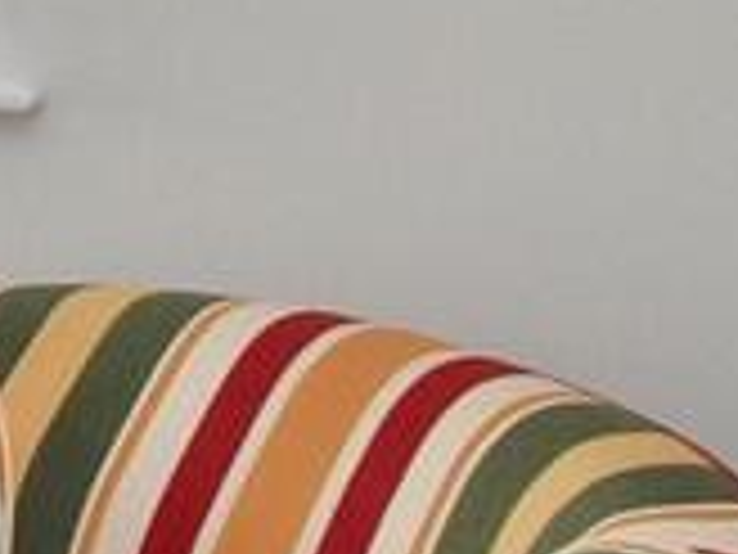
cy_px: -178
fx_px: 1919
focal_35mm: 90
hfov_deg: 11.2
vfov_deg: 15.6
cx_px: -1534
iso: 800
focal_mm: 10
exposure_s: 1/200
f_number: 20
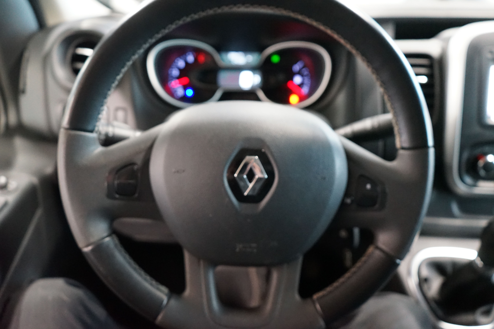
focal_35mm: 28
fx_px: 384
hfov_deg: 65.5
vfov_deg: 46.4
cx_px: 247
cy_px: 164
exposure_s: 1/50
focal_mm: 28
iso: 6400
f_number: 3.5
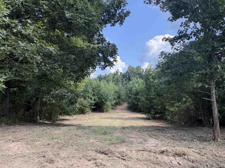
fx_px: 156
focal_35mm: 24
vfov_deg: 56.8
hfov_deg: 71.6
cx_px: 112
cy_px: 84
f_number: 1.78
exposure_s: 1/967
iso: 100
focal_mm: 6.76
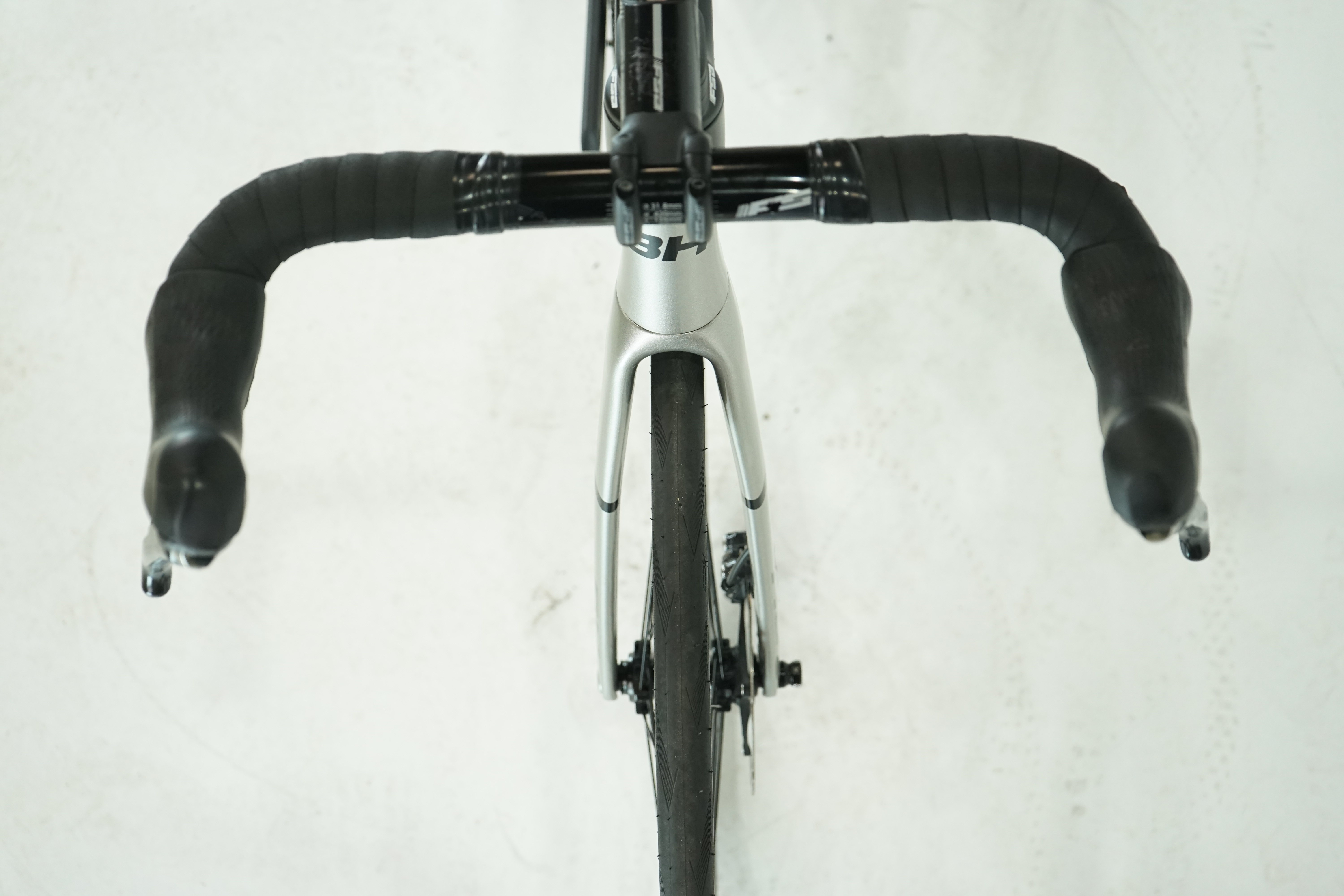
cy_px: 448
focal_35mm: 54
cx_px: 672
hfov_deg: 36.9
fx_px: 2016
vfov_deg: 25.1
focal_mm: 54
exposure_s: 1/200
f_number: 5.6
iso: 1600
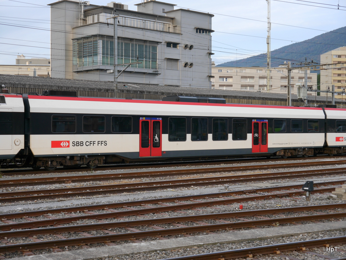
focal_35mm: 62
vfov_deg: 23.7
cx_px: 173
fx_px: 620
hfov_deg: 31.2
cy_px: 130
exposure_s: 1/80
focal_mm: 31
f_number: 5
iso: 160
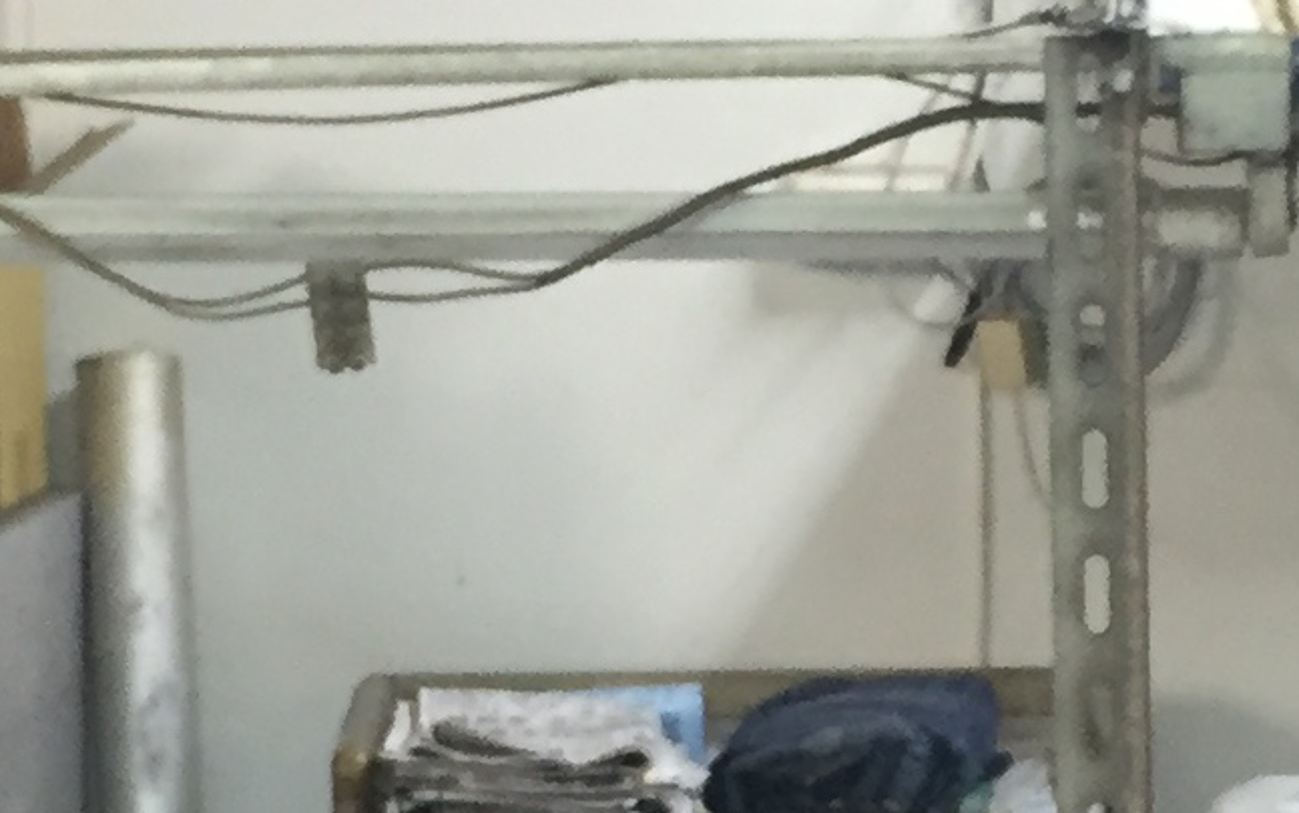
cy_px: 853
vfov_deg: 8.4
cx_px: 1082
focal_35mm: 155
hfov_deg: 13.4
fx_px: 5490
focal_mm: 4.15
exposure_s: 1/30
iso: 125
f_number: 2.2
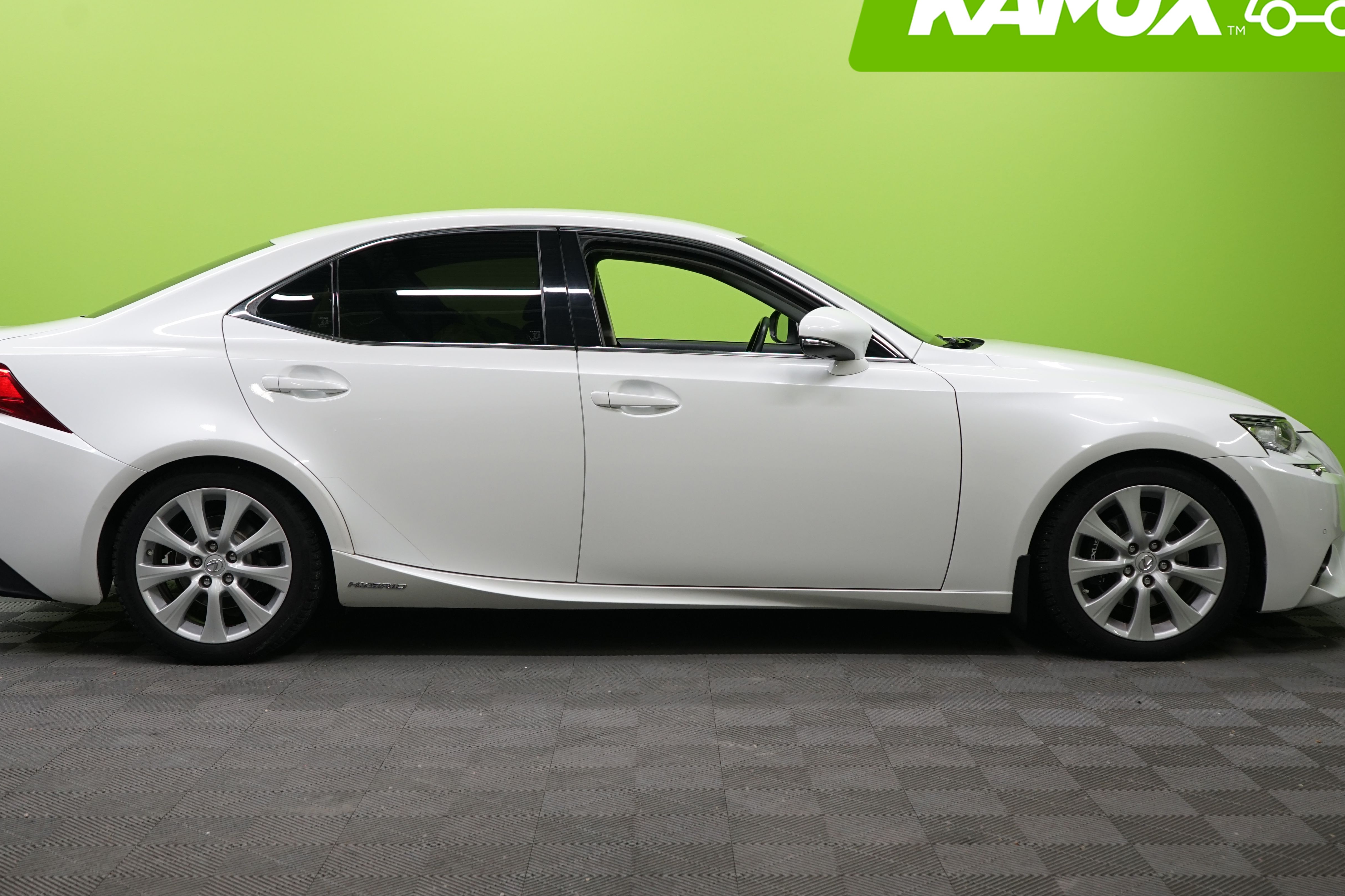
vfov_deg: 29.2
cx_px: 638
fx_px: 1718
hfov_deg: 42.7
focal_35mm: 46
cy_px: 432
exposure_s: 1/60
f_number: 5
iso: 640
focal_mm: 37
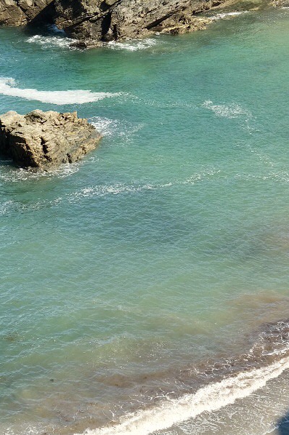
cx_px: 266
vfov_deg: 19.6
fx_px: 1254
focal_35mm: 104
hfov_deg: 13.0
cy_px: 200
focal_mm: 23.3
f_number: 5.6
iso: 320
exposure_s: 1/450
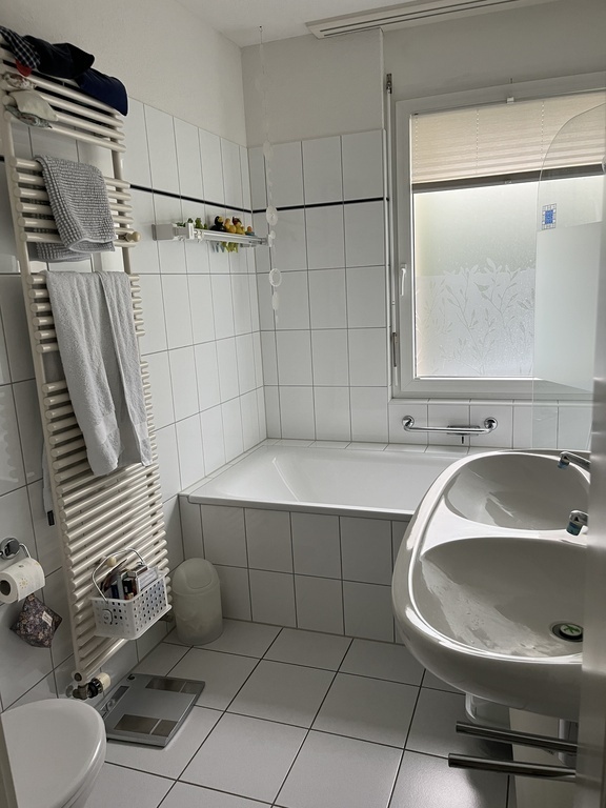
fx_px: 607
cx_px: 303
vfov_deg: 67.3
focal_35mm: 26
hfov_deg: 53.1
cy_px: 404
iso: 125
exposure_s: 1/78
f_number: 1.6
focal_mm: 5.1
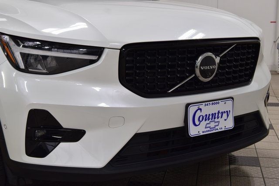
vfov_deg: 23.8
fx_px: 442
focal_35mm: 57
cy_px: 93
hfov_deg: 35.0
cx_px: 140
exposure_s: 1/30
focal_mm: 38
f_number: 7.1
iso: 400
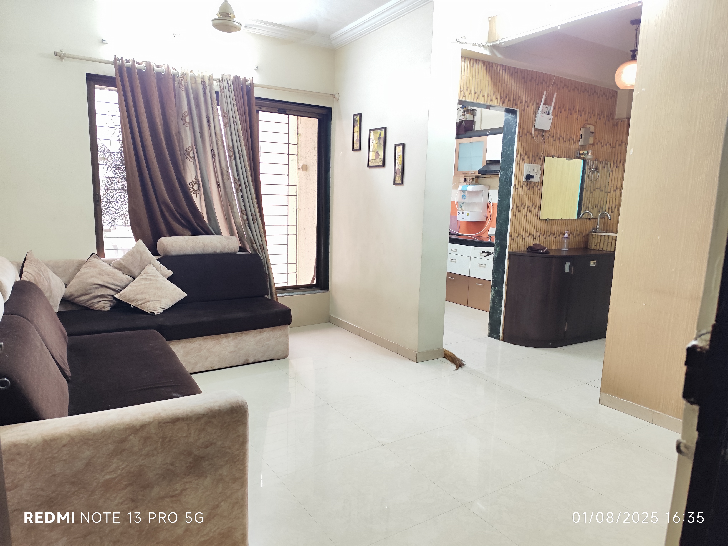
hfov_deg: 73.9
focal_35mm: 23
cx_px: 364
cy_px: 273
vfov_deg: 58.9
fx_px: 484
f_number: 1.65
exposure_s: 1/25
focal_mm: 6.19
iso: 640
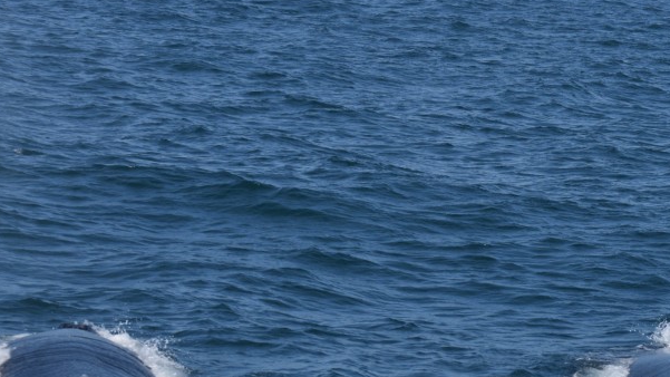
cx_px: 385
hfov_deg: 8.5
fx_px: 4512
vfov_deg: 4.8
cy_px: 358
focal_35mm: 254
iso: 200
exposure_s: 1/1600
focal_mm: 90
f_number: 5.6
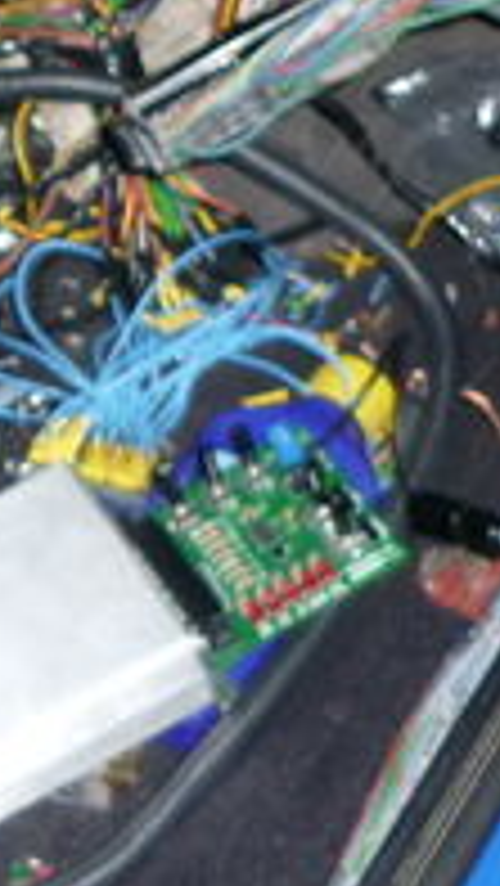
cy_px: 67
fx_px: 2754
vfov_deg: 18.0
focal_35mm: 117
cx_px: -360
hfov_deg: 9.9
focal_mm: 5.5
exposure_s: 1/30
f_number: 2.8
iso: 125
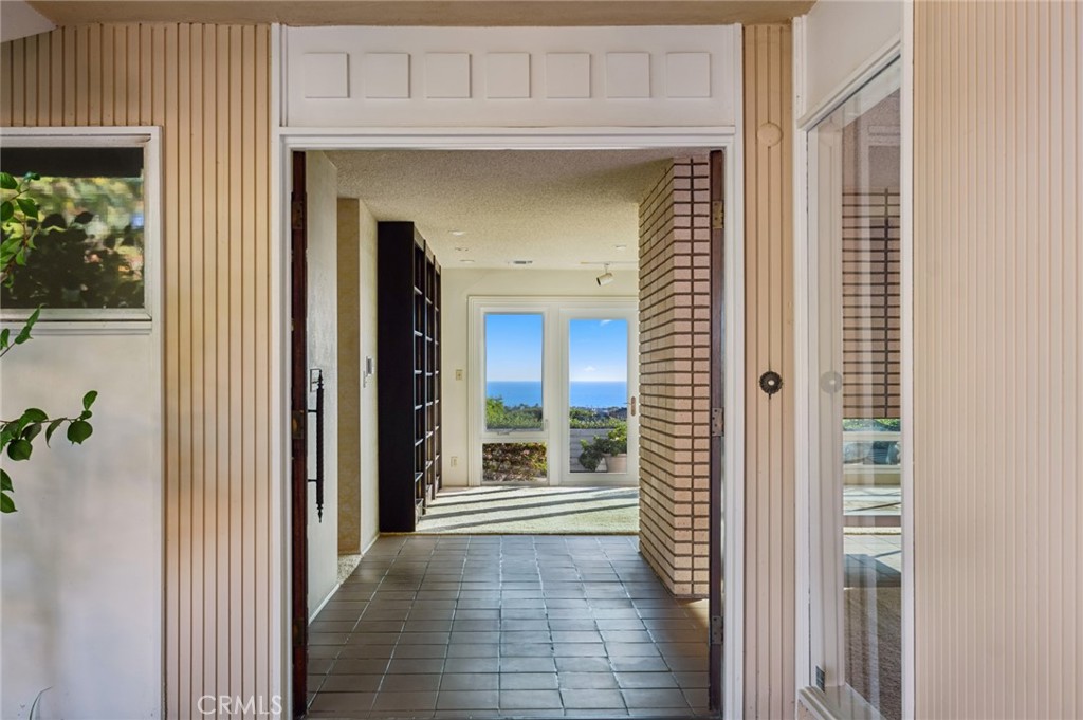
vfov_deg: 37.8
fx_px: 1052
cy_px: 360
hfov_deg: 54.5
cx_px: 542
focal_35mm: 35
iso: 80
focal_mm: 35
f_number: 10
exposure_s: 1/10
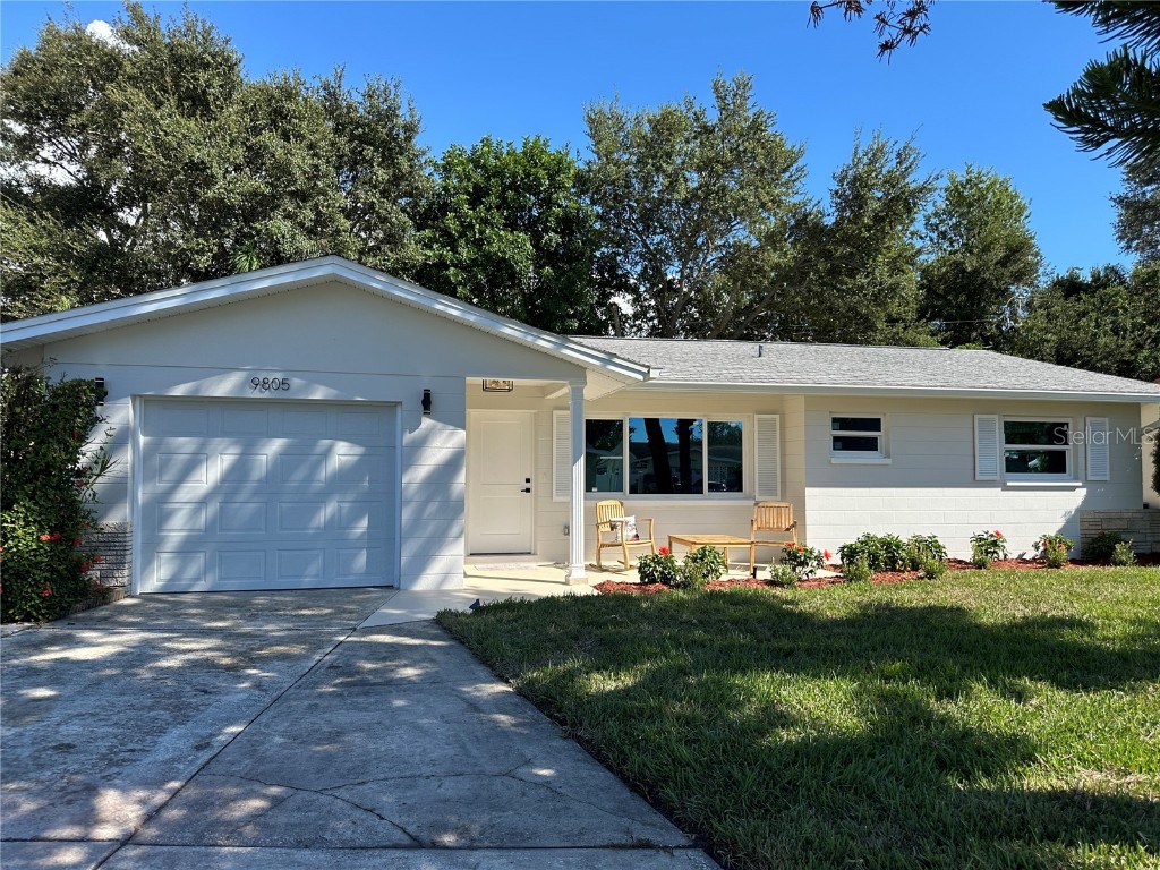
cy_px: 435
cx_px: 580
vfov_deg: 56.8
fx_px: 804
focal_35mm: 24
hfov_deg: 71.6
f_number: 1.78
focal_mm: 6.86
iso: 80
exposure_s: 1/2809
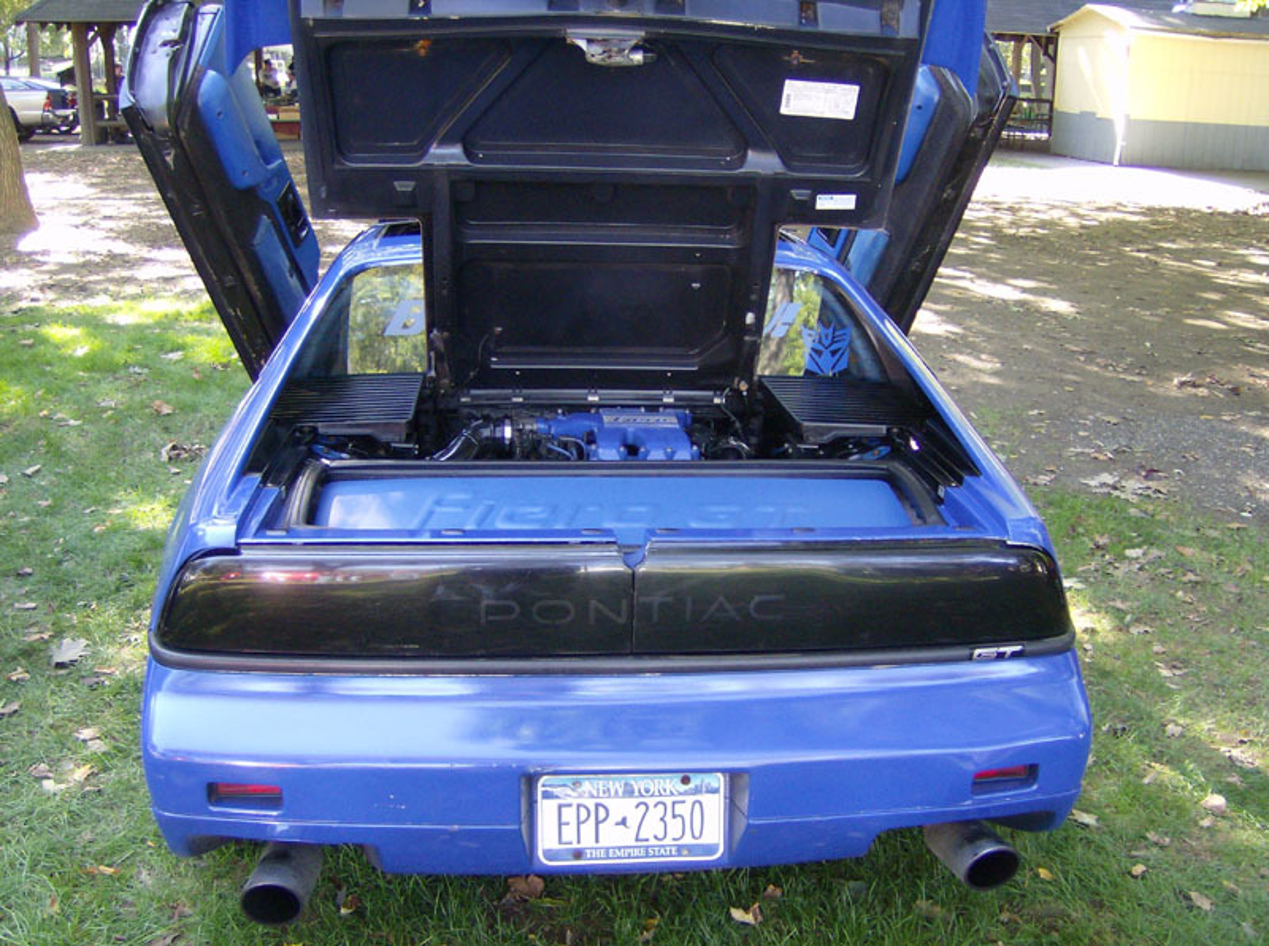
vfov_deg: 39.5
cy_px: 473
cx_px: 634
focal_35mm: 36
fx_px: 1317
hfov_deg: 51.5
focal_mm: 6
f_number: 2.8
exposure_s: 1/60.8
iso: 200
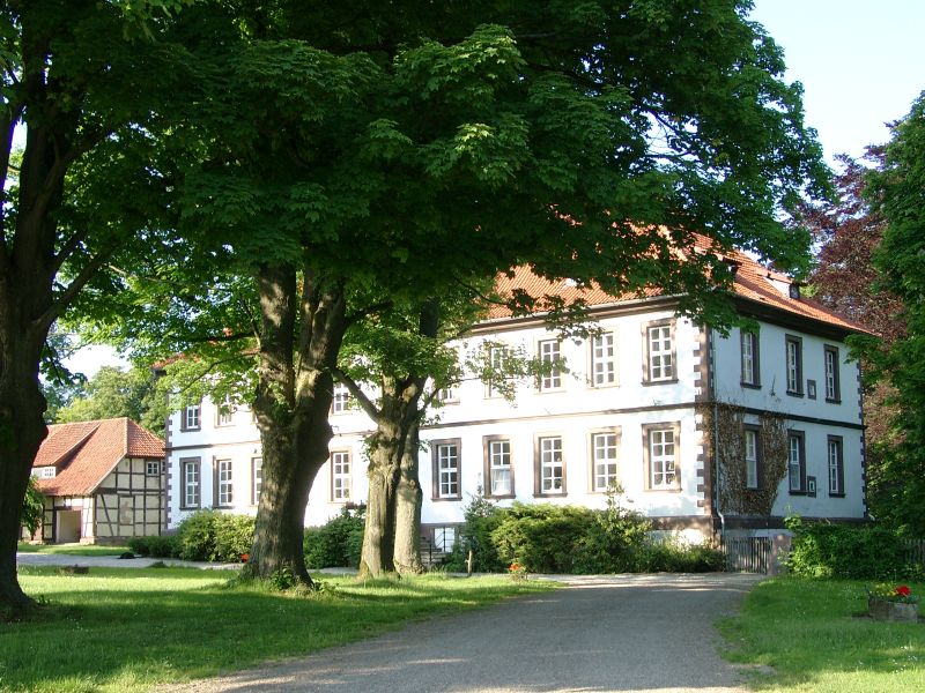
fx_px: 1336
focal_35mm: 50
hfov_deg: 38.2
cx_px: 462
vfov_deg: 29.1
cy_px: 346
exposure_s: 1/134
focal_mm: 10.4
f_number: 4
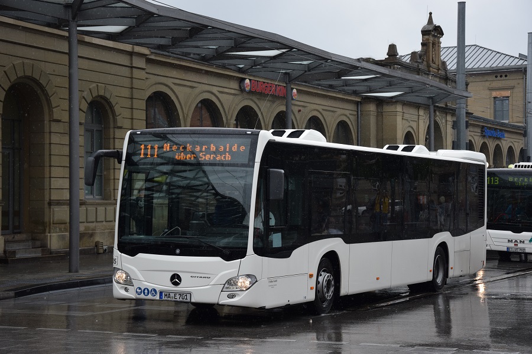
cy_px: 177
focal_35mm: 78
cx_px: 266
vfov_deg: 17.5
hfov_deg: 26.0
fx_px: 1153
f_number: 5
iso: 500
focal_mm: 52
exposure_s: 1/1000
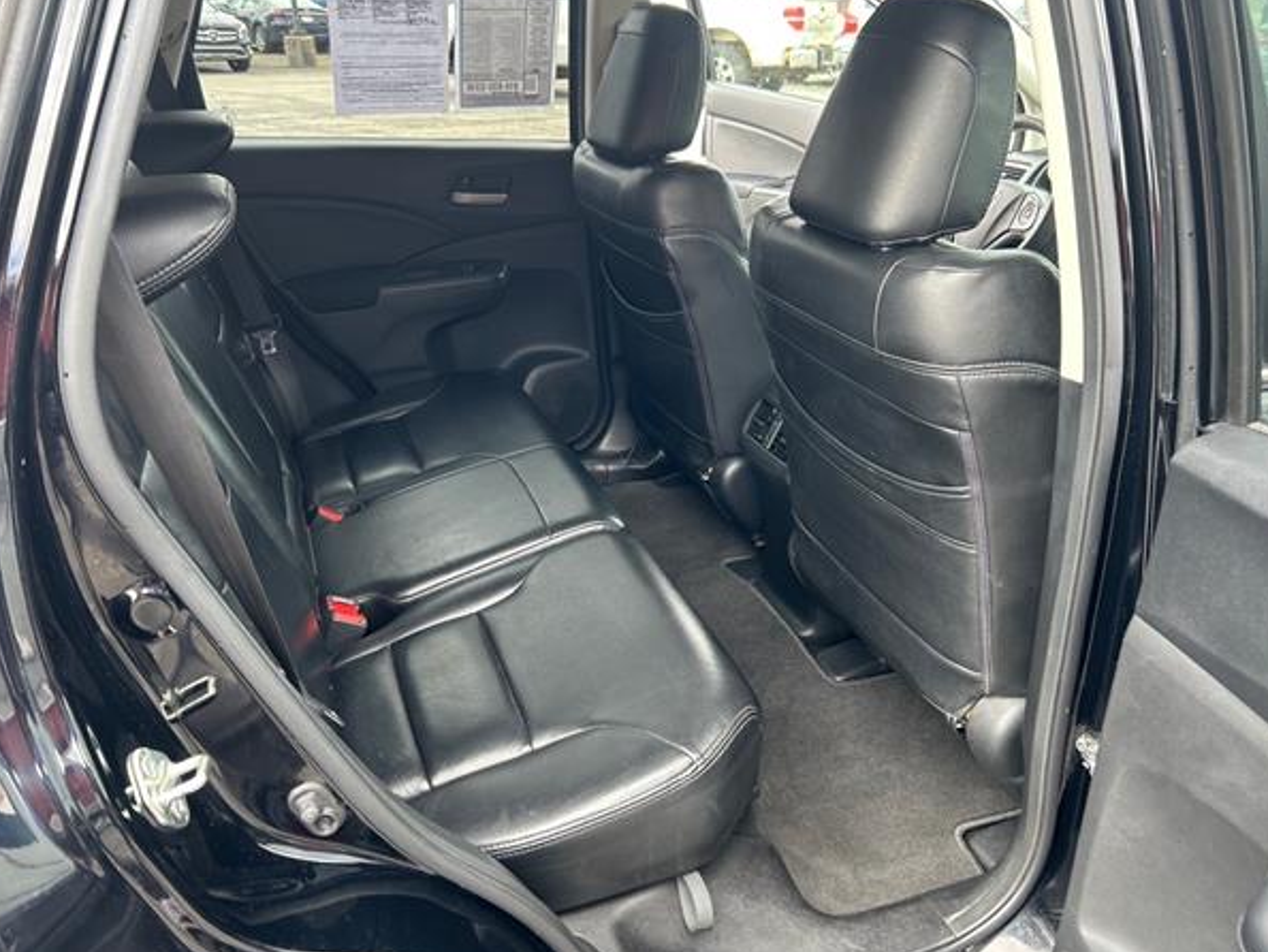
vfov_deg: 49.8
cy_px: 467
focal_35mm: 28
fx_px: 1026
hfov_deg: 63.4
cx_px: 649
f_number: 1.5
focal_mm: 5.7
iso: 64
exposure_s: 1/121
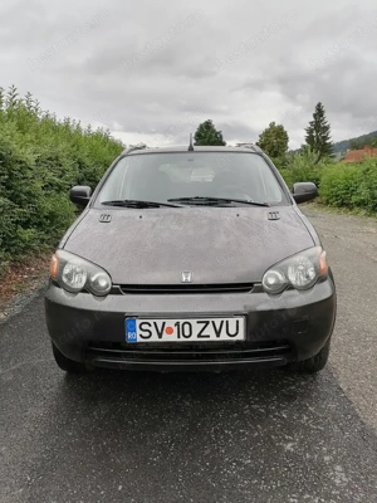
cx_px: 188
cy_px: 252
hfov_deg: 53.1
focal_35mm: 26
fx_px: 378
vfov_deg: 67.3
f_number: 1.8
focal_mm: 5.3
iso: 50
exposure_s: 1/401
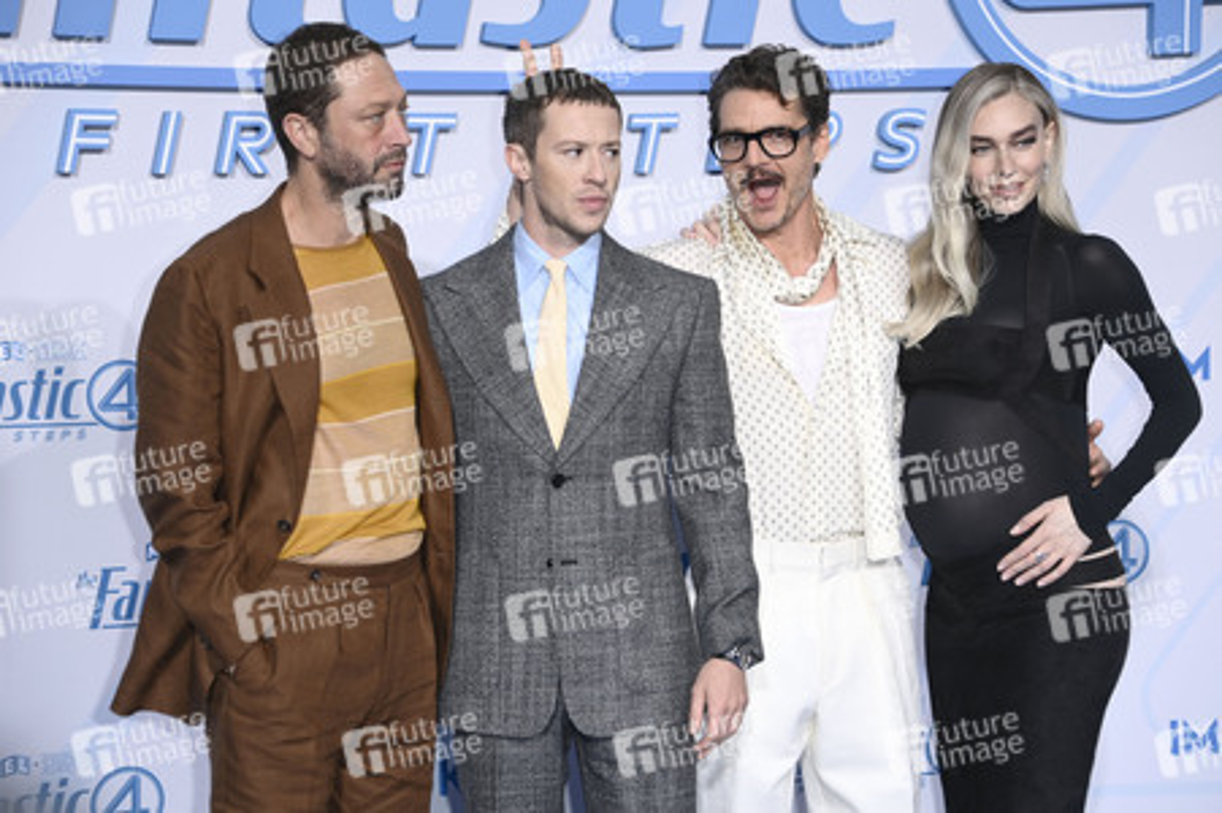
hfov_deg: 19.5
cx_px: 611
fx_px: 3561
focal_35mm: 105
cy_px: 406
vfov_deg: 13.0
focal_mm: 105
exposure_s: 1/200
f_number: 5.6
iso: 400
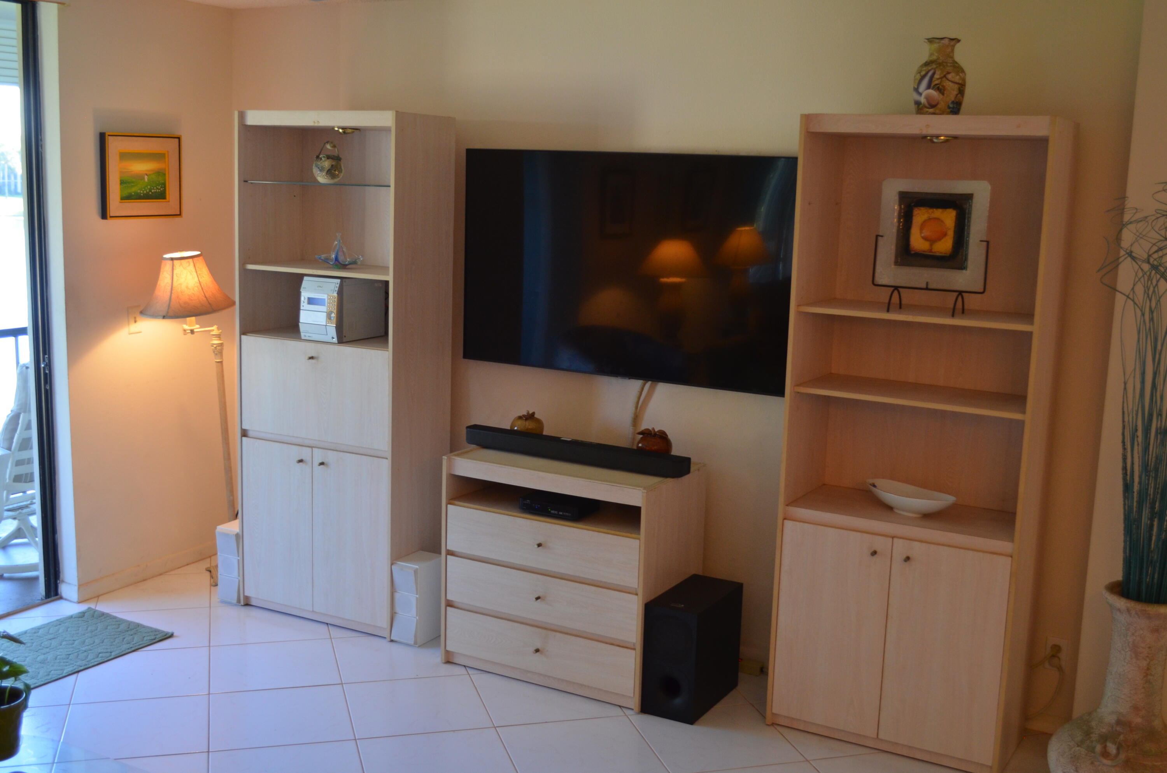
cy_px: 386
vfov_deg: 34.1
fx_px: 1262
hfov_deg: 49.6
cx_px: 584
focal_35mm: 39
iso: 560
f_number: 4.2
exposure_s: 1/60
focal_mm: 26
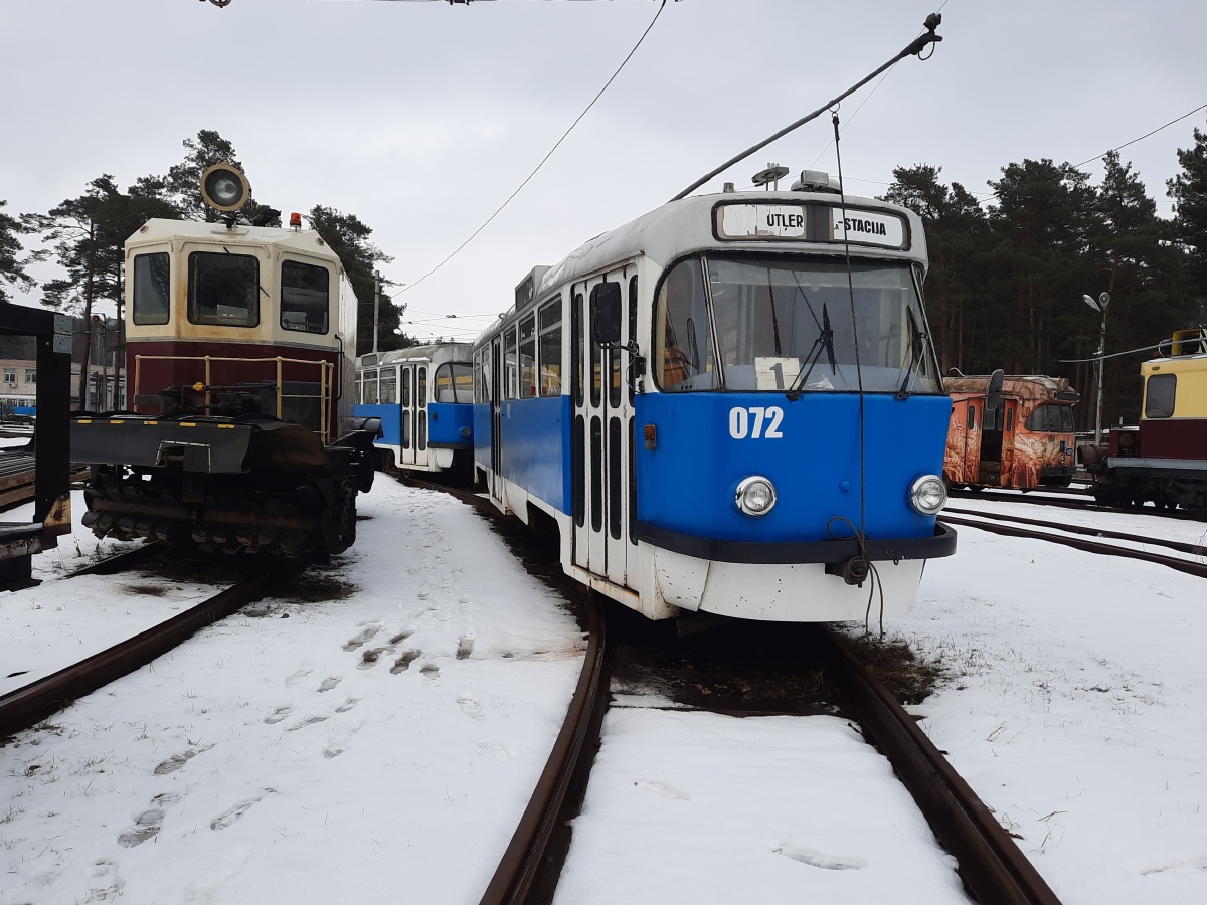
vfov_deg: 54.9
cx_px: 604
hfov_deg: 69.4
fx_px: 872
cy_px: 452
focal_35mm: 25
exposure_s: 1/247
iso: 32
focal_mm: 4.6
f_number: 2
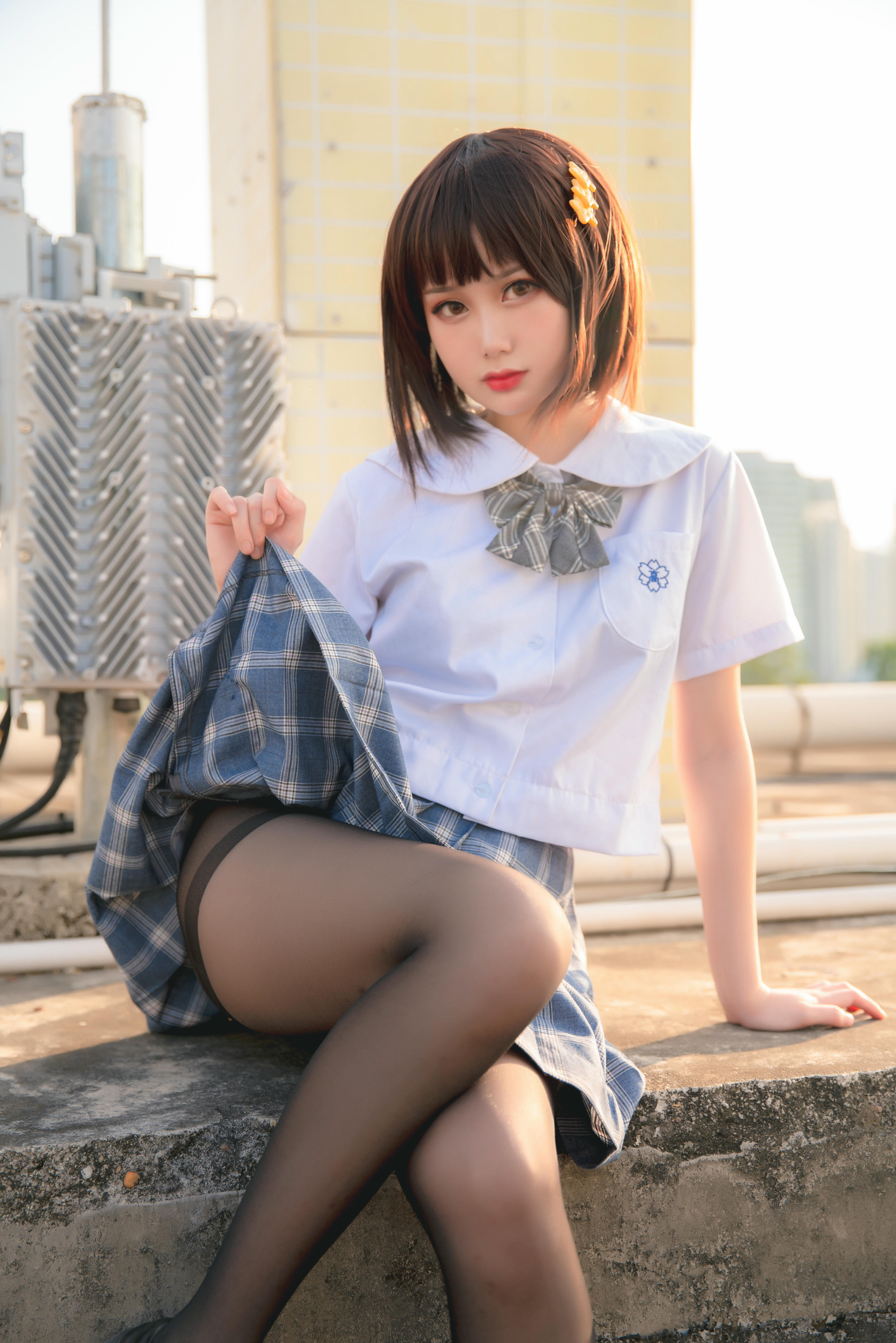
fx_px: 1866
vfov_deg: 39.6
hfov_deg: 27.0
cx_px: 448
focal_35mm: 50
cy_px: 672
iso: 100
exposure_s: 1/200
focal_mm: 50
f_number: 3.5
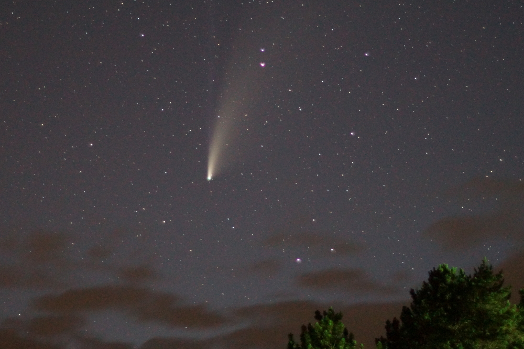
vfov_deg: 18.2
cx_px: 262
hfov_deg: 27.0
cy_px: 174
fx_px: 1091
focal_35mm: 75
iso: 1600
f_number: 1.4
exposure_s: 10
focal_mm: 50
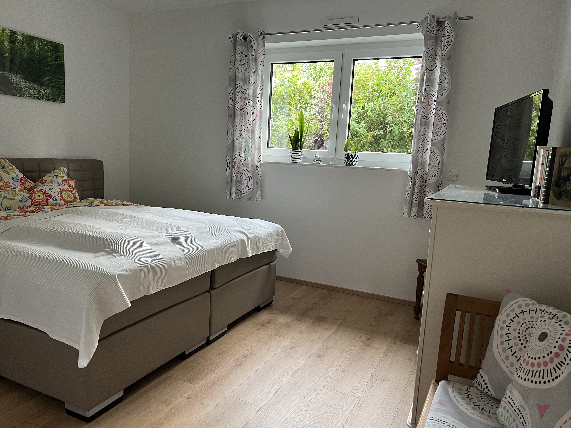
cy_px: 214
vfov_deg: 53.1
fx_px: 429
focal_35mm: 26
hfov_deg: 67.3
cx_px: 286
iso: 160
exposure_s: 1/60
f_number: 1.5
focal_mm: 5.7
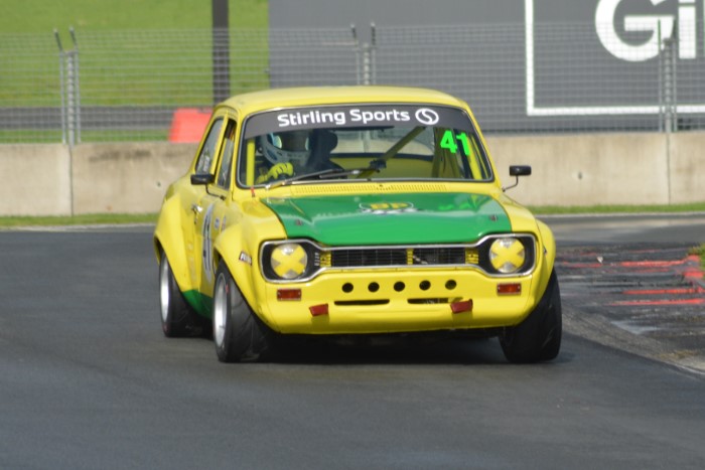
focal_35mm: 450
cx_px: 352
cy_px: 235
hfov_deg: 4.6
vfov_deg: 3.1
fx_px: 8814
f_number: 11
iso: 400
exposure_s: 1/800
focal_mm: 300
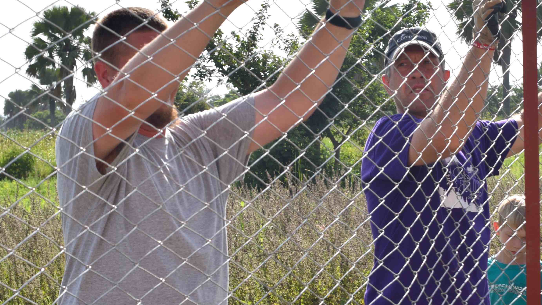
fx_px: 1998
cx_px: 373
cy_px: 185
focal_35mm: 139
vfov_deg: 8.7
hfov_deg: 15.4
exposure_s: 1/125
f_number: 9
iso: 64
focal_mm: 50
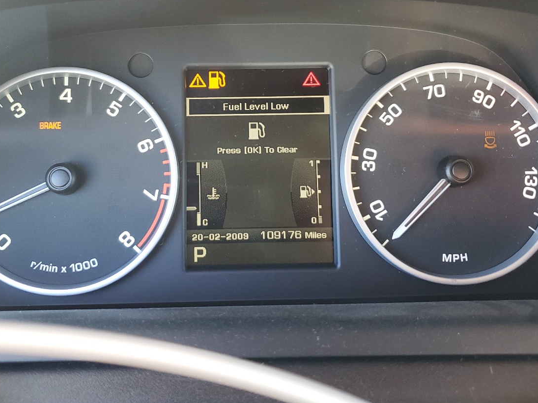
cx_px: 229
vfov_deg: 37.4
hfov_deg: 48.8
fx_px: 591
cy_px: 143
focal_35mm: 38
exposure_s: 1/60.2
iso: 79
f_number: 1.5
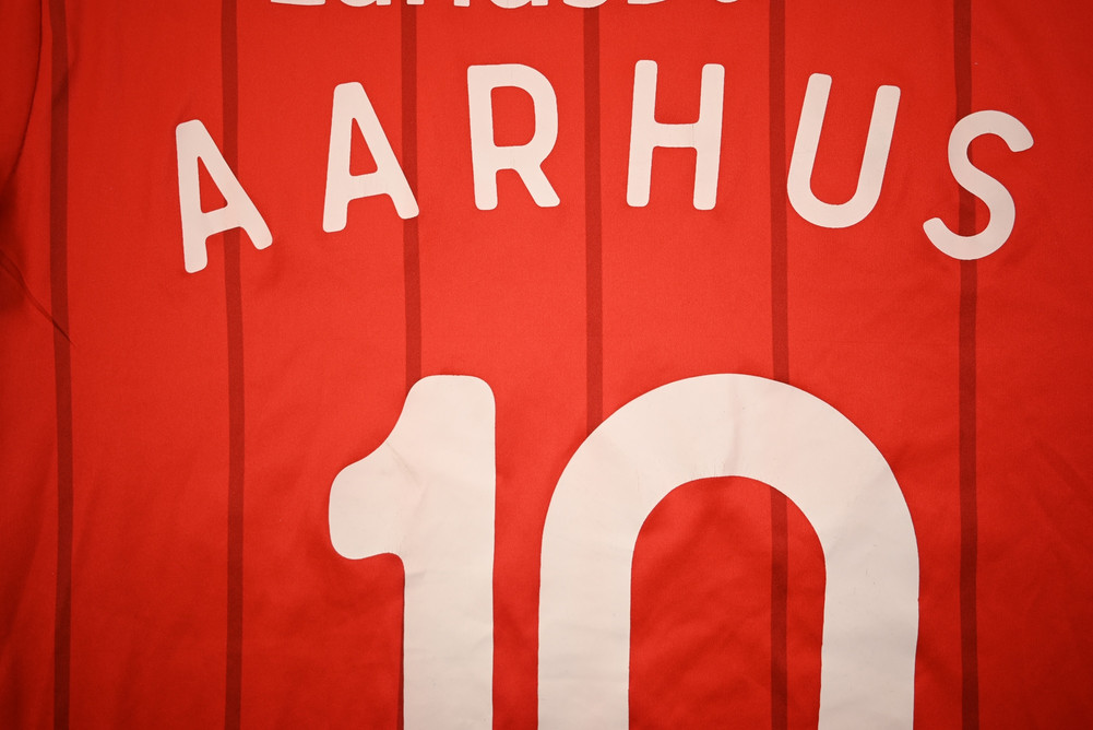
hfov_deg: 59.5
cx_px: 546
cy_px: 365
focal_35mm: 32
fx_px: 957
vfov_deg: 41.7
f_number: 4.8
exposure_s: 1/125
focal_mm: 31.5
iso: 200
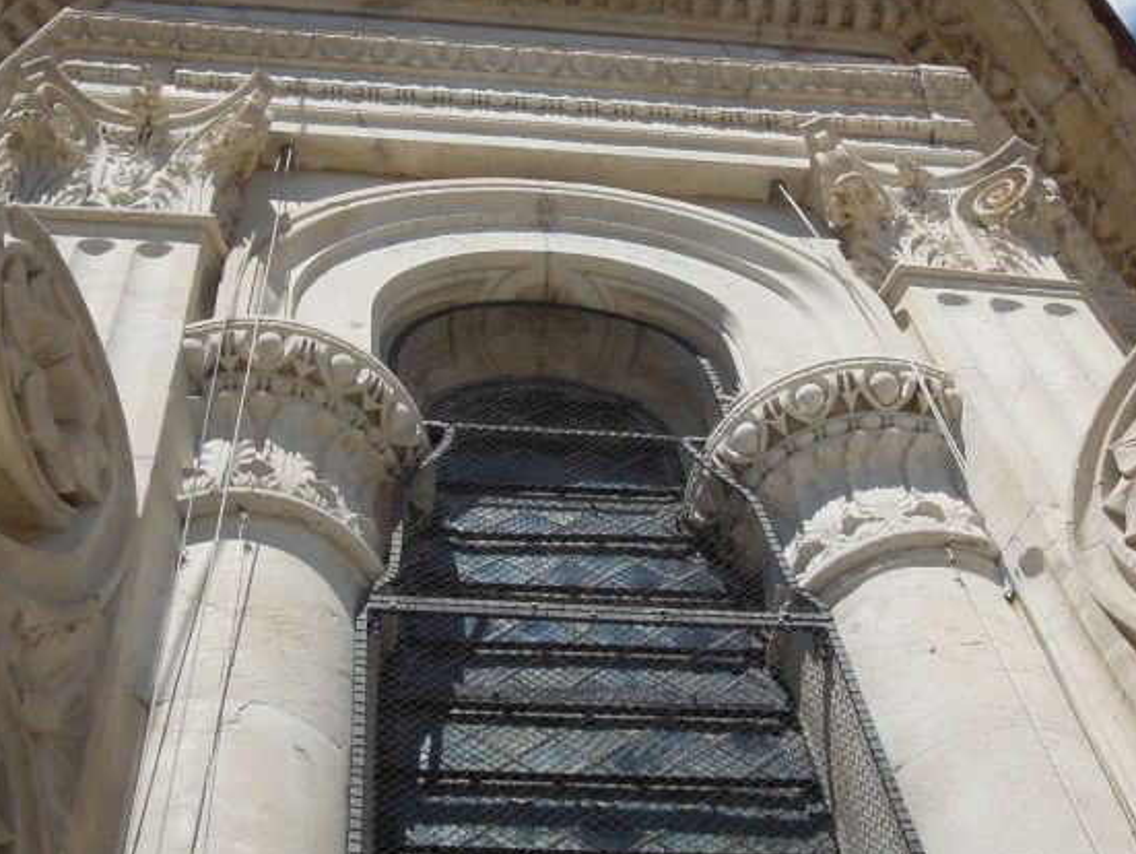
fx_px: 2135
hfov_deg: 29.8
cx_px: 581
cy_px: 287
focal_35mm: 65
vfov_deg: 22.5
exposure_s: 1/1250
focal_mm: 6.3
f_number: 5
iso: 160
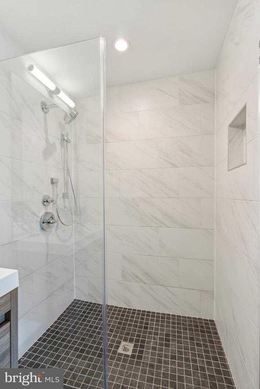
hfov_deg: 73.8
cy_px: 194
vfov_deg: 96.7
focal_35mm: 16
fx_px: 173
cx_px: 130
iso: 1250
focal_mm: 16
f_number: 5
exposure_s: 1/125
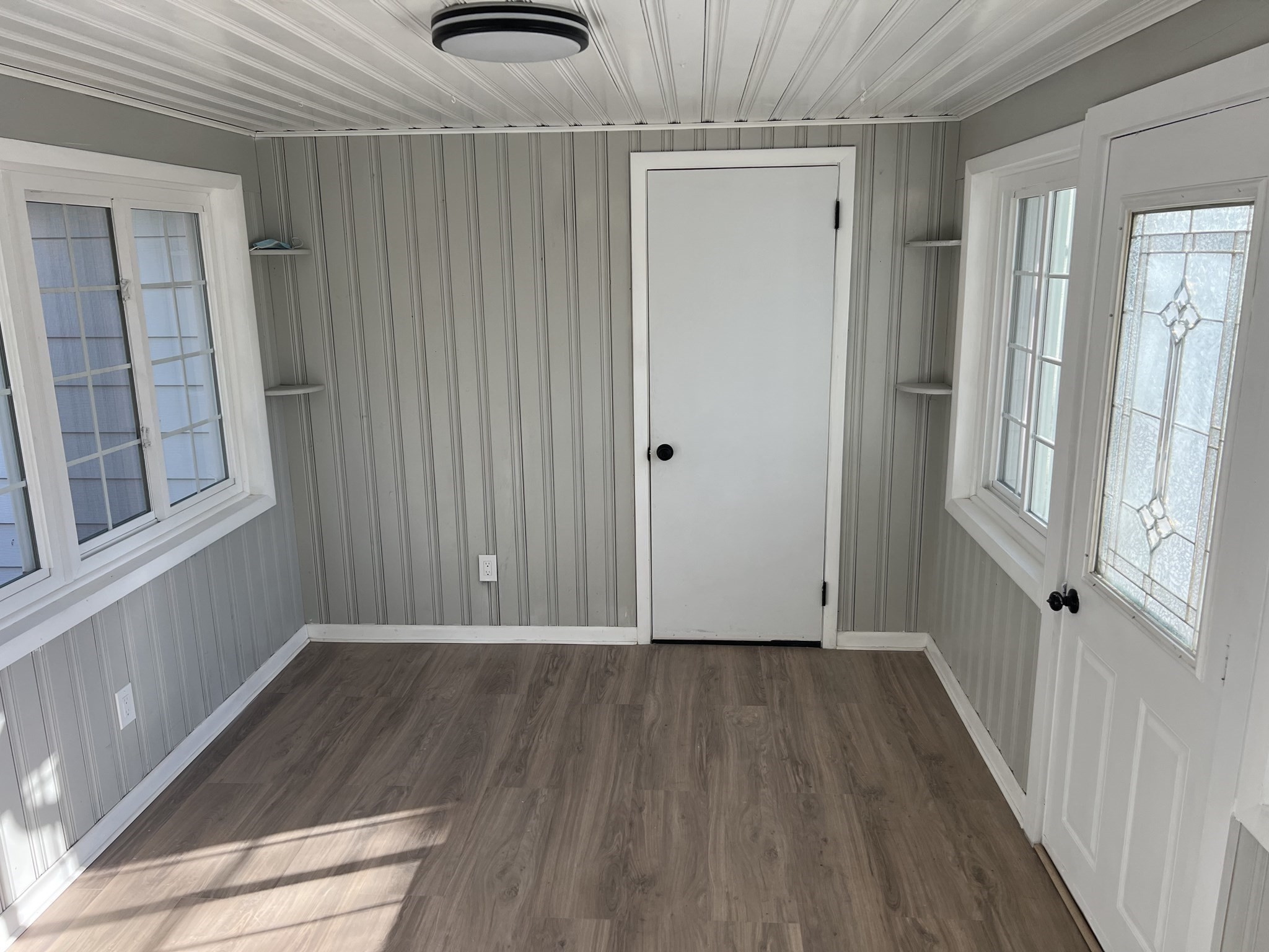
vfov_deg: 53.1
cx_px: 634
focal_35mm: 26
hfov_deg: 67.3
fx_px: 953
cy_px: 476
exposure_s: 1/488
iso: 50
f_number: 1.5
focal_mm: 5.7
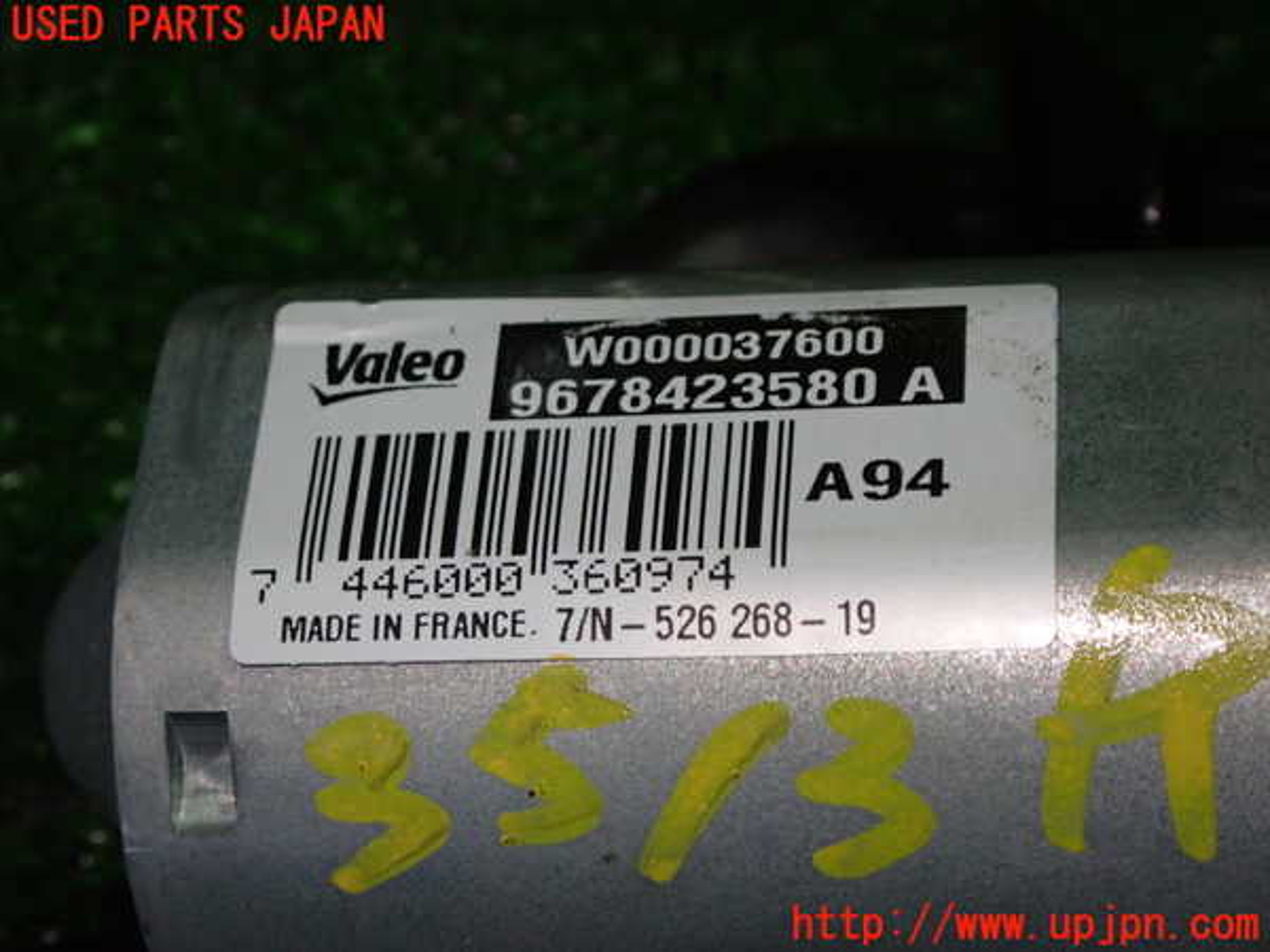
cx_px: 635
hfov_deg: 19.6
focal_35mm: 100
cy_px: 476
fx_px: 3669
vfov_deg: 14.8
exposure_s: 1/80
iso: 800
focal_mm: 18
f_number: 4.9
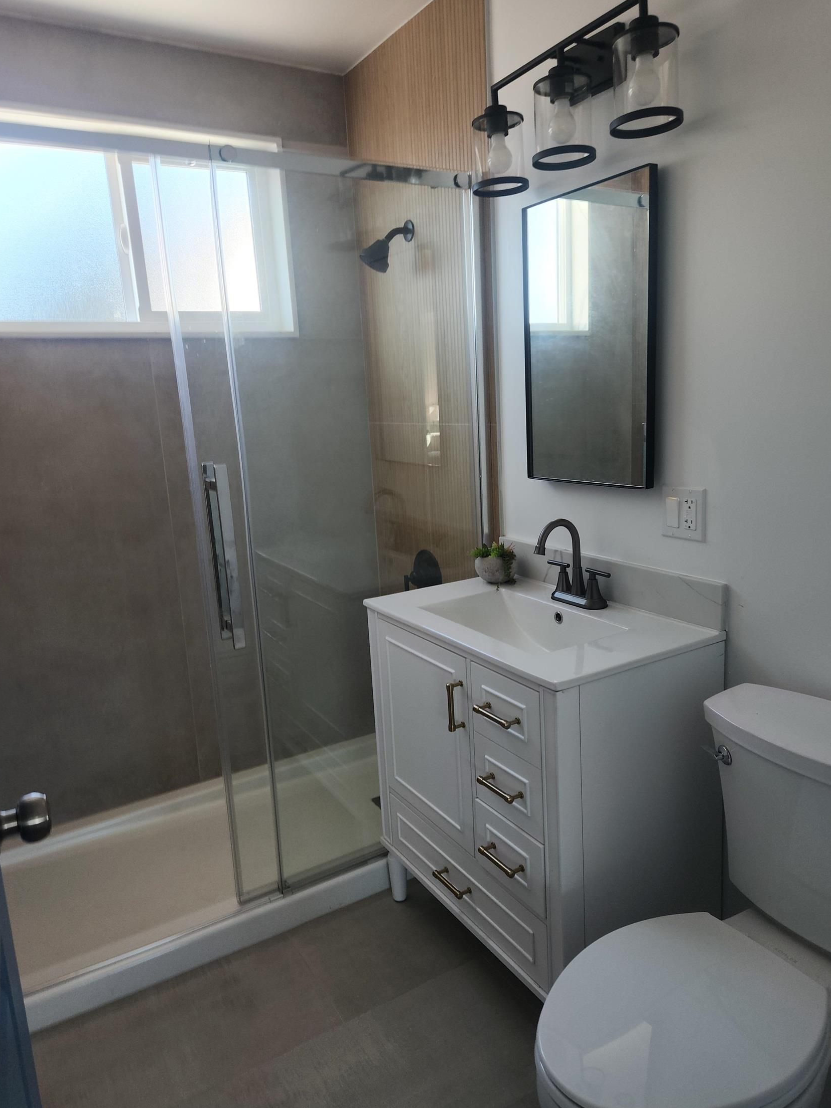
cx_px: 419
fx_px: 768
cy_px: 534
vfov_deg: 71.6
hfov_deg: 56.8
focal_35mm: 24
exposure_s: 1/60
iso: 50
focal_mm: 5.4
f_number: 1.8
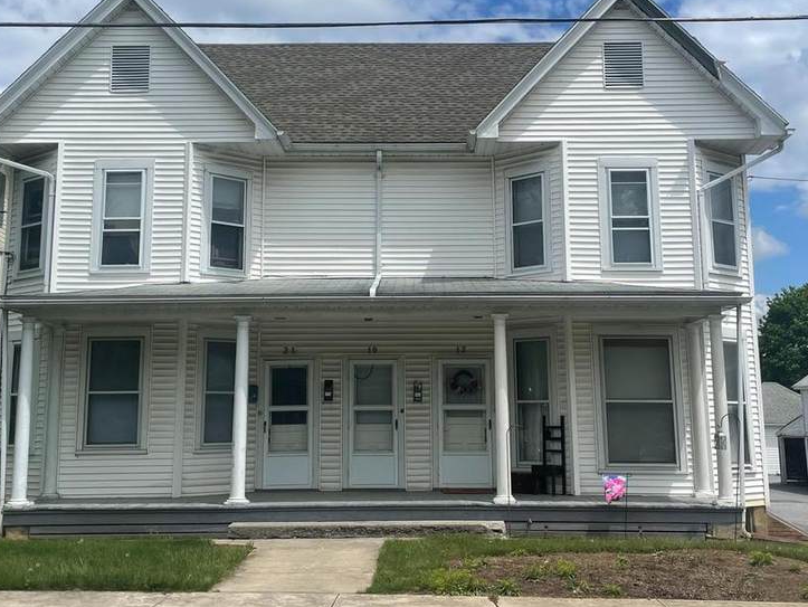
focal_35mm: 46
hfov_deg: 41.2
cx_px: 397
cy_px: 244
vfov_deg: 31.5
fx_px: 1074
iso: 32
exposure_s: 1/7299
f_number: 1.6
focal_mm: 4.2
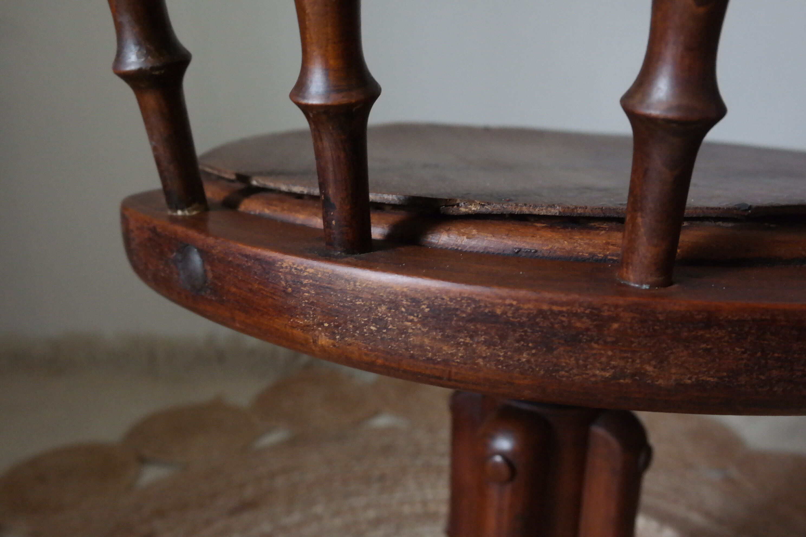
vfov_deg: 36.9
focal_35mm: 36
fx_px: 806
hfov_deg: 53.1
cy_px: 268
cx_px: 403
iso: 3200
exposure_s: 1/30
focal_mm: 24
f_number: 5.6
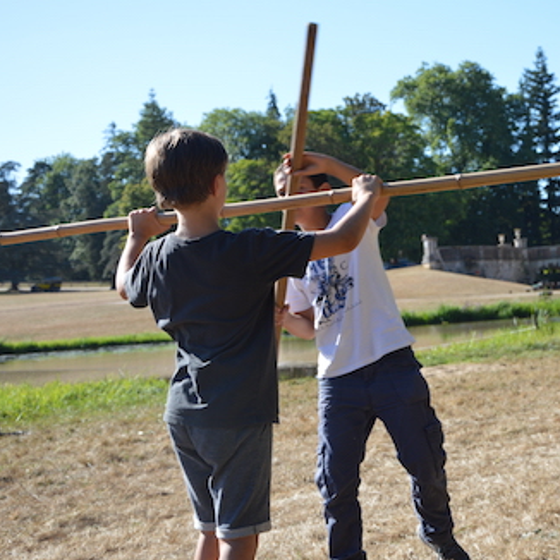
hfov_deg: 21.0
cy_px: 282
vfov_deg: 21.1
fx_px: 1501
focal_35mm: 82
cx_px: 411
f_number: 7.1
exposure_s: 1/200
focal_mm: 42
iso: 100
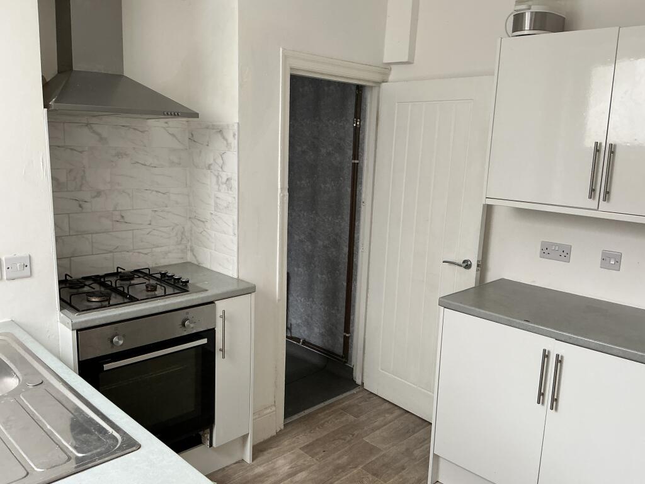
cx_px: 322
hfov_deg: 61.7
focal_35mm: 29
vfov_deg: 48.2
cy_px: 242
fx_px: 540
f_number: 1.8
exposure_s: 1/50
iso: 64
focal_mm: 3
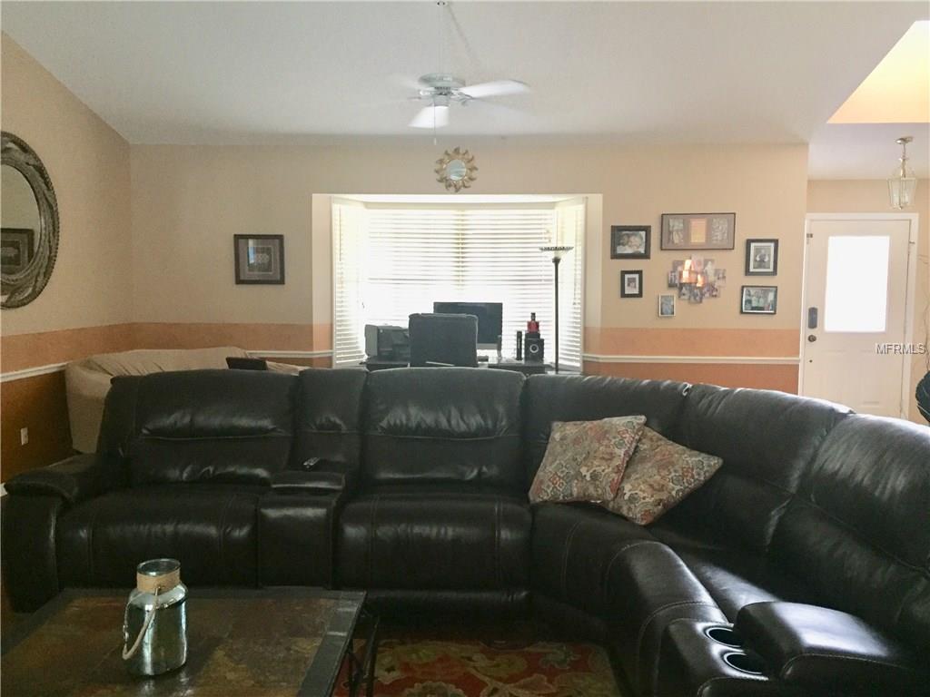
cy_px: 348
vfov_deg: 48.2
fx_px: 779
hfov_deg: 61.7
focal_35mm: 29
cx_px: 465
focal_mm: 4.15
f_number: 2.2
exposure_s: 1/30
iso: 250
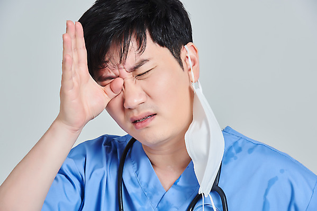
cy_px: 106
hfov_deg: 11.1
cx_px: 158
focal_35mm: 185
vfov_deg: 7.4
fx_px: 1630
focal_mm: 185
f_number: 14
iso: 100
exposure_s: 1/125
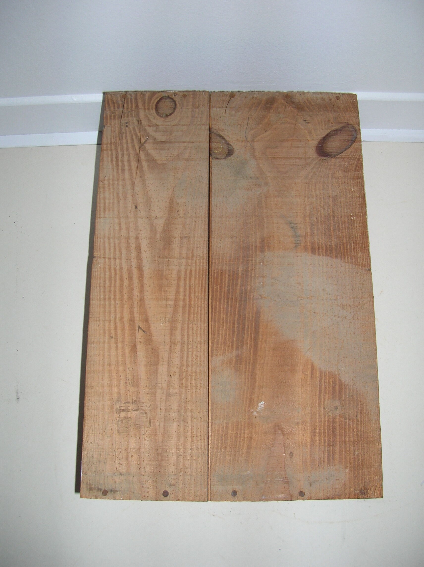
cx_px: 212
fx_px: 572
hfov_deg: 40.6
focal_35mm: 35
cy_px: 284
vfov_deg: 52.7
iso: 50
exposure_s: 1/60.1
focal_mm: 5.8
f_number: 2.8
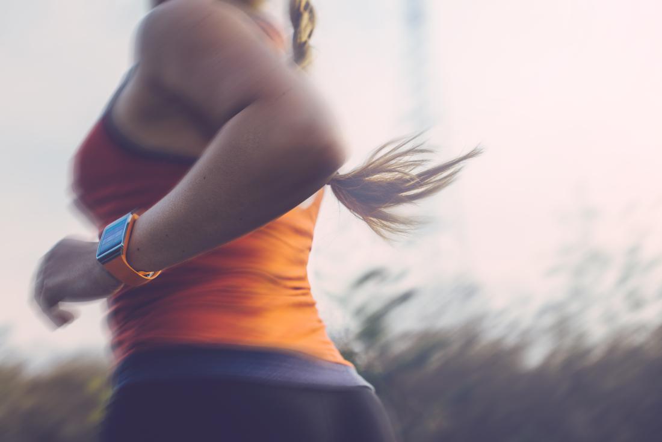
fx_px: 920
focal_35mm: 50
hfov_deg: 39.6
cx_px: 331
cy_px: 221
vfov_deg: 27.0
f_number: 3.3
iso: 320
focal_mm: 50
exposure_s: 1/3000
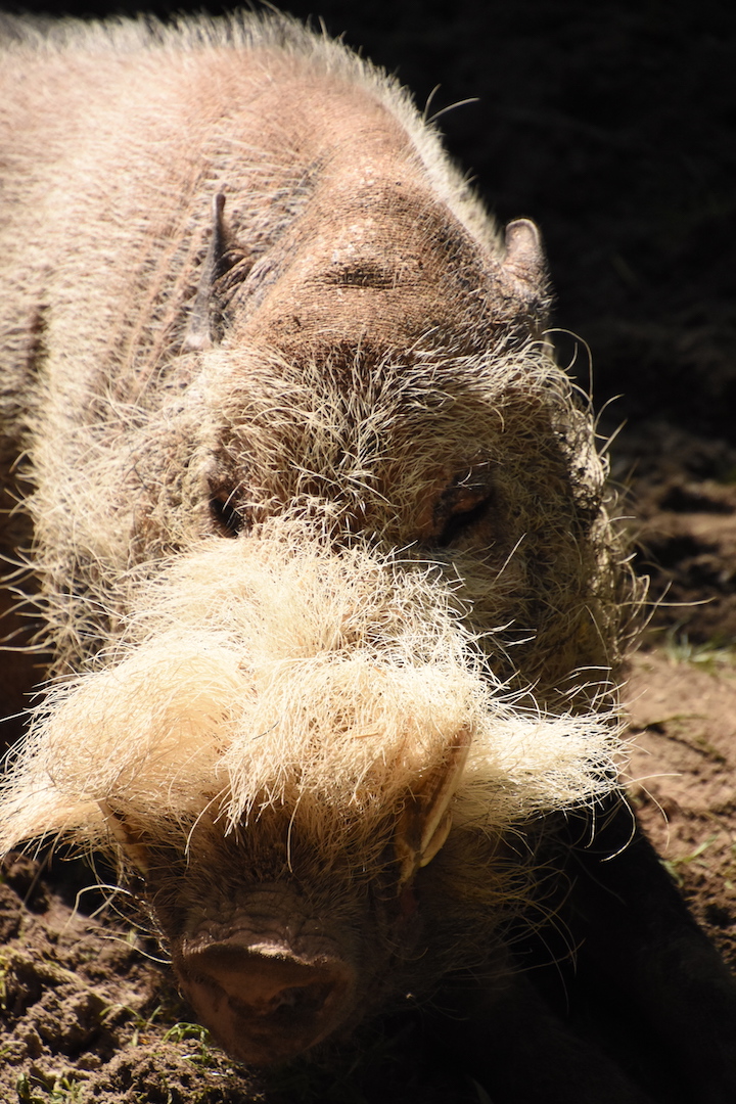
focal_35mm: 262
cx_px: 368
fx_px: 8049
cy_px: 552
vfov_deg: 7.8
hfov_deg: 5.2
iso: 2000
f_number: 6.3
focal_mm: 175
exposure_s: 1/8000
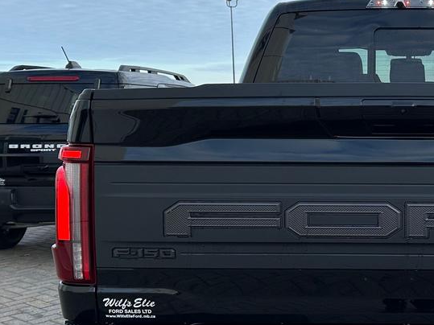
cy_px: 134
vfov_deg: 25.6
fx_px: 714
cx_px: 398
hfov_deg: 32.0
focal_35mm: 57
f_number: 1.78
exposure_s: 1/1072
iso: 80
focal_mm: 6.86
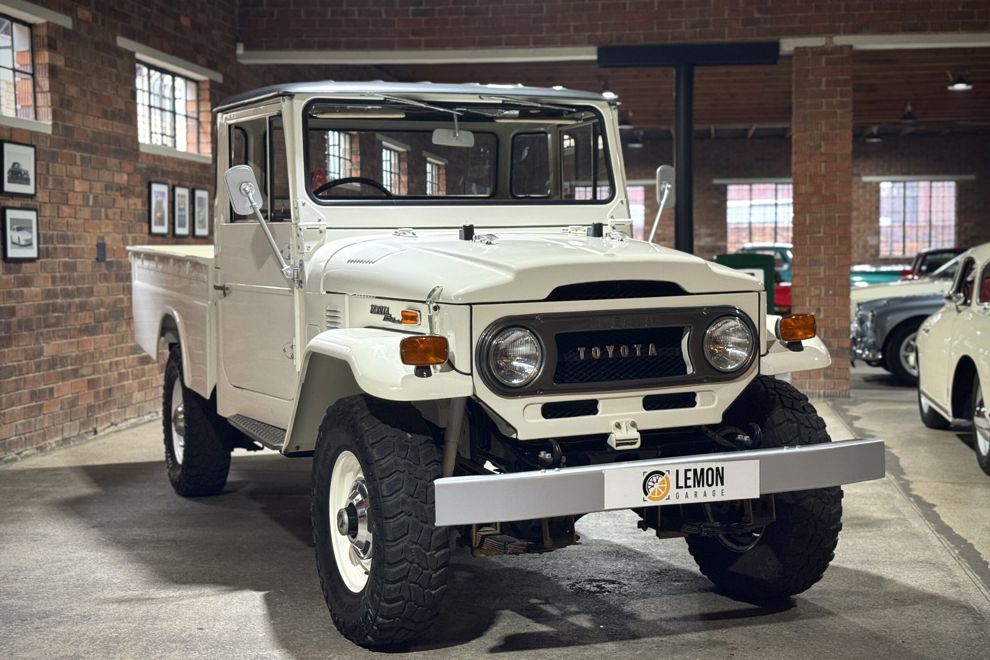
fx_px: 1375
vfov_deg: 27.0
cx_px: 495
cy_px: 312
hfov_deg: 39.6
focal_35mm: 50
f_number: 1.78
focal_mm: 6.76
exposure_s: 1/50
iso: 250
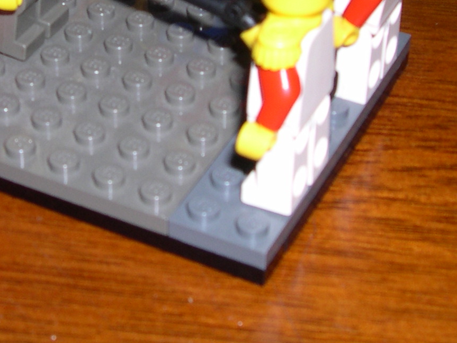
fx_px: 1321
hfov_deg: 19.5
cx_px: 106
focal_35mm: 100
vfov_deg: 14.6
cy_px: 10
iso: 100
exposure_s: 1/60
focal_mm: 8
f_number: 7.6
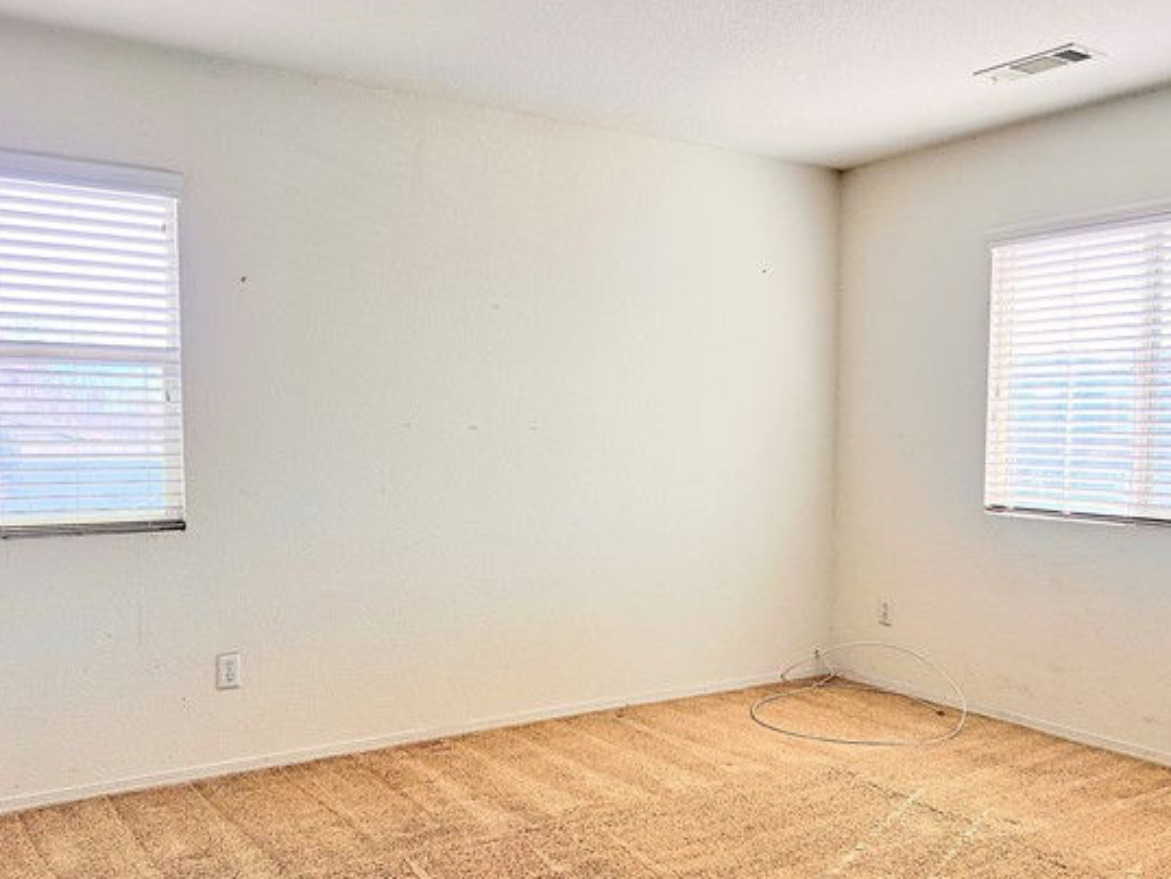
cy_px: 486
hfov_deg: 58.2
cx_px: 530
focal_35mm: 31
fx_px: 1049
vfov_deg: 45.4
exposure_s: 1/228
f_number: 1.5
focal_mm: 5.7
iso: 40
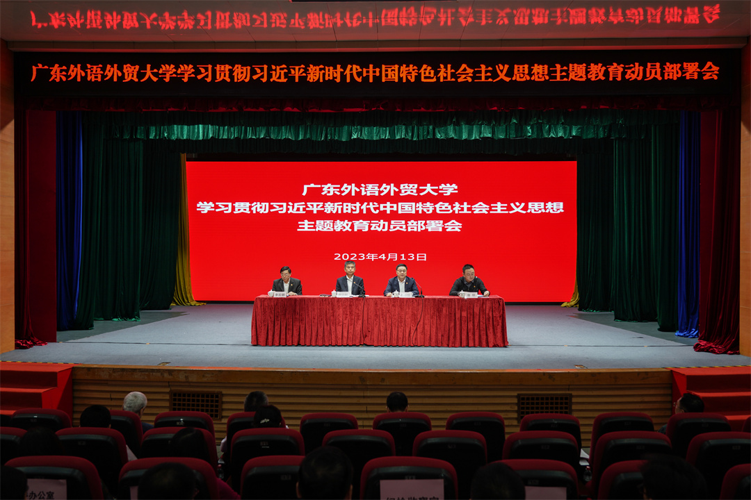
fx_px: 605
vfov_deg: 45.0
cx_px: 376
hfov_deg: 63.7
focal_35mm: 29
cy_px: 250
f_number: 4
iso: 200
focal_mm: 29
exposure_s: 1/20
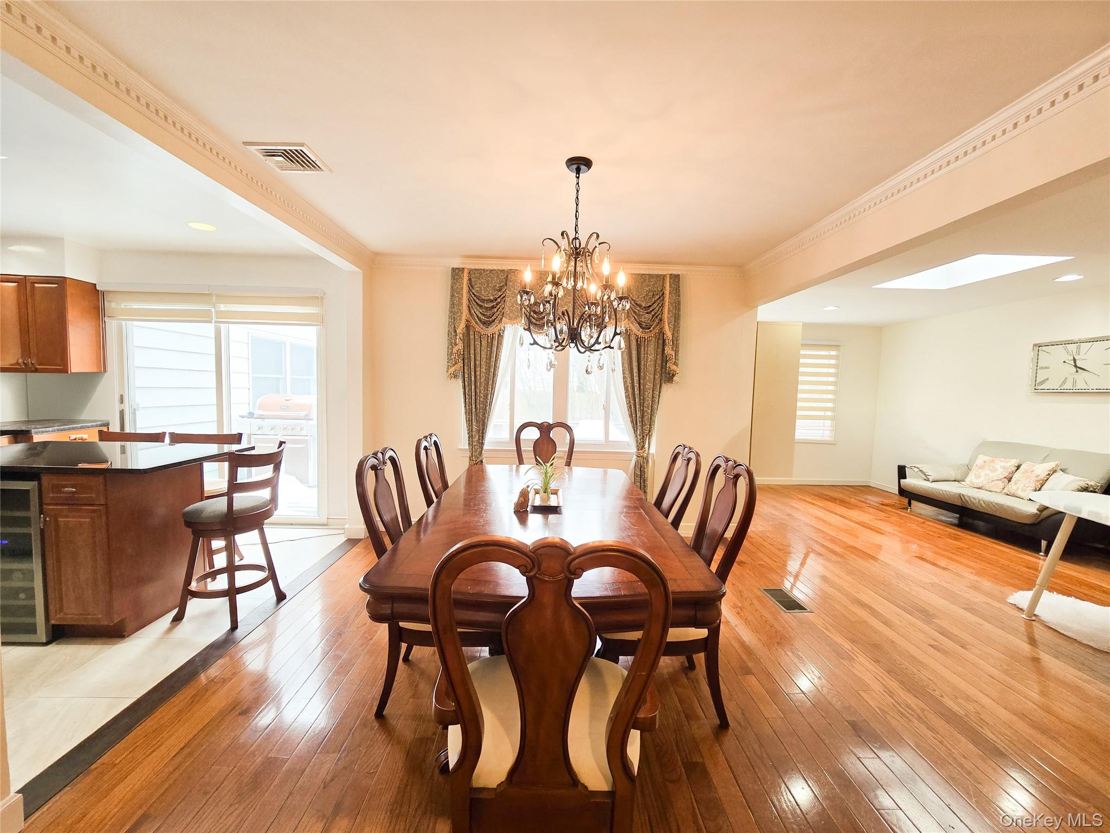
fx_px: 417
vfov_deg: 89.9
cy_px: 416
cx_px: 555
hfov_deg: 106.2
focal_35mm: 13
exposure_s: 1/60
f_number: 2.2
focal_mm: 2.2
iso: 80
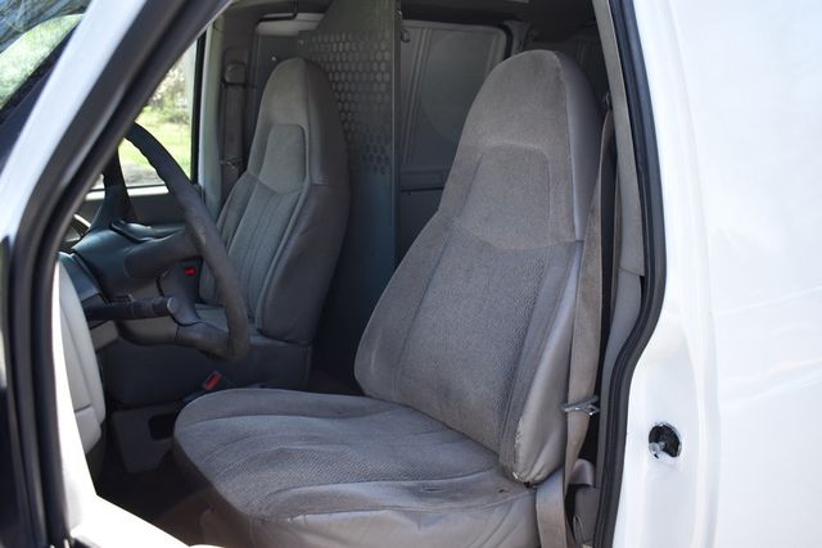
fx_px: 822
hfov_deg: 53.1
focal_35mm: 36
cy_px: 274
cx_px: 411
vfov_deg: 36.9
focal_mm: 24
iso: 400
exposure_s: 1/250
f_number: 5
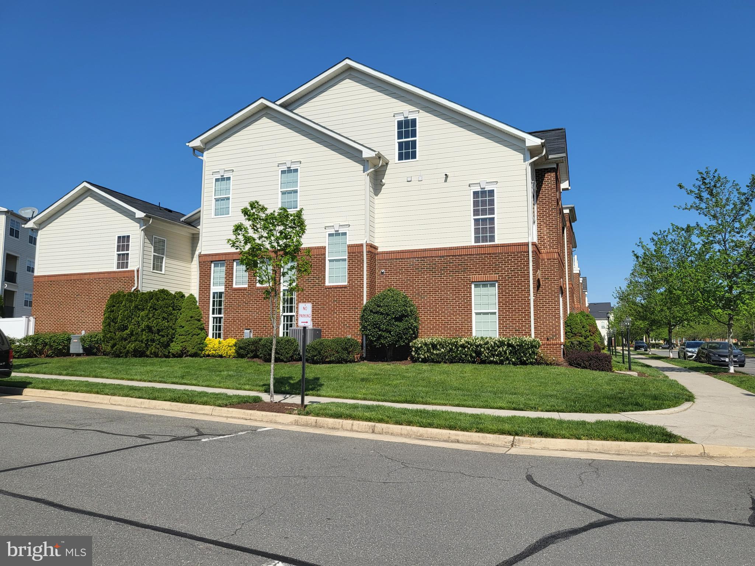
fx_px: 567
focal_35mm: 26
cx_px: 378
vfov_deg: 53.1
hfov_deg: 67.3
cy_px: 283
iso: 50
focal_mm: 4.25
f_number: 1.8
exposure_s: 1/4244
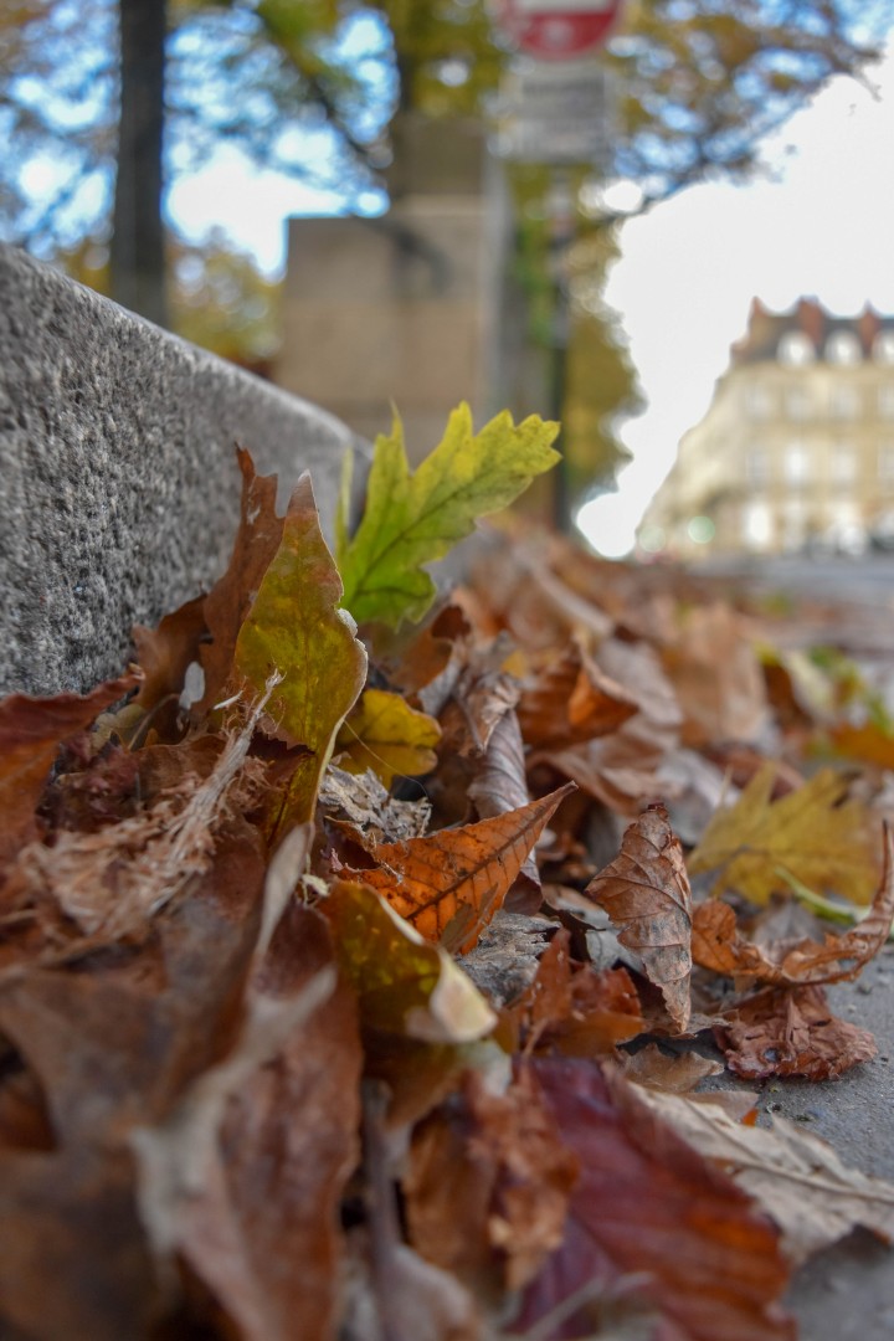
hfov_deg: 43.6
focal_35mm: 30
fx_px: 1117
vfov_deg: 61.9
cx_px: 447
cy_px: 670
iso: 800
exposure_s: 1/500
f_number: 3.8
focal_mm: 20
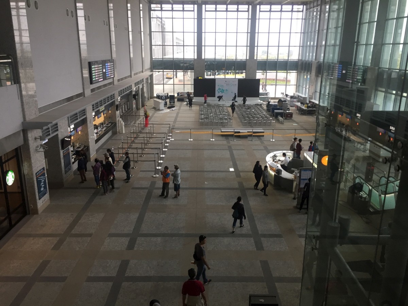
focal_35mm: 29
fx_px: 342
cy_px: 153
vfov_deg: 48.2
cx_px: 204
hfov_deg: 61.7
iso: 32
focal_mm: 4.15
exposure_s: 1/30
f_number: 2.2
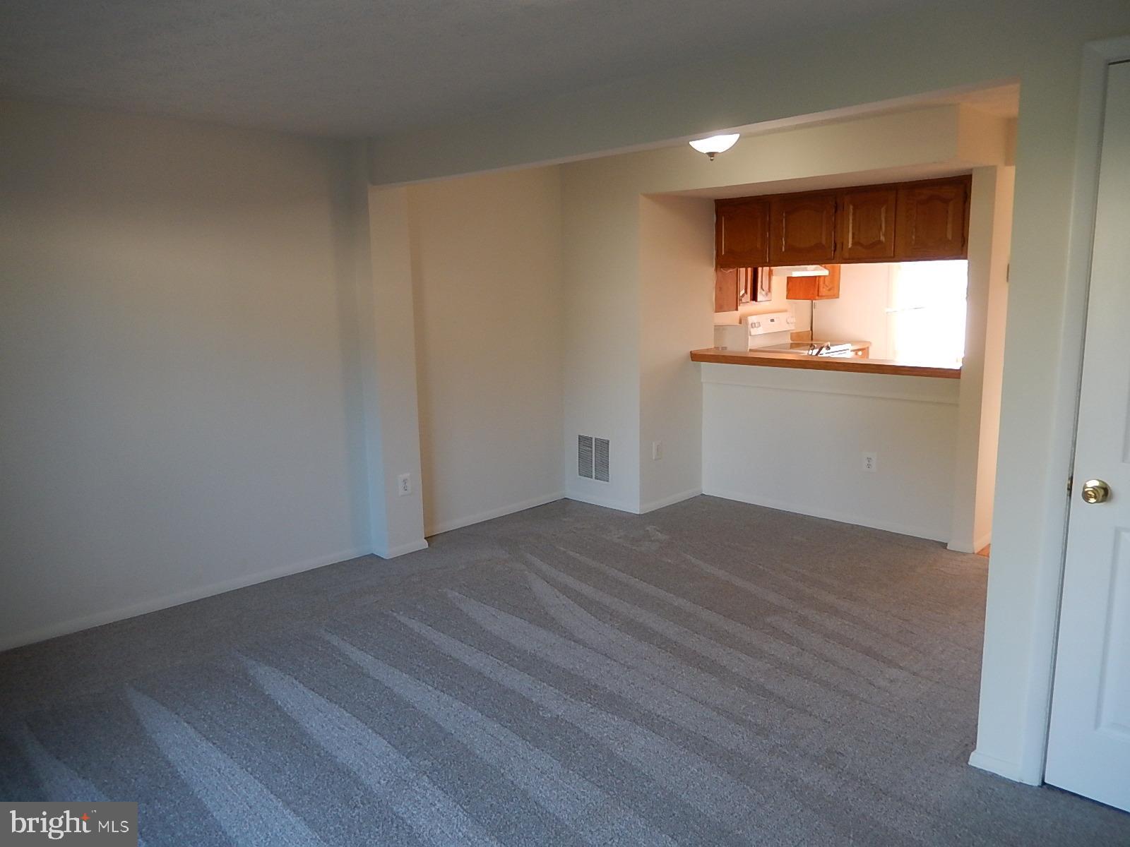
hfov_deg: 69.4
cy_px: 424
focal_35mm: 25
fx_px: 816
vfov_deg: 54.9
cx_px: 565
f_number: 3.4
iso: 160
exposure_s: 1/30
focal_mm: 4.5
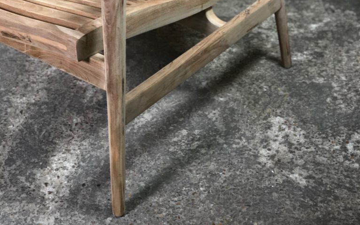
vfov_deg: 17.2
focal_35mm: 74
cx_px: 180
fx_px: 726
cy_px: 3
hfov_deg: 27.8
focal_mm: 6
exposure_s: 1/25
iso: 125
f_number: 2.4
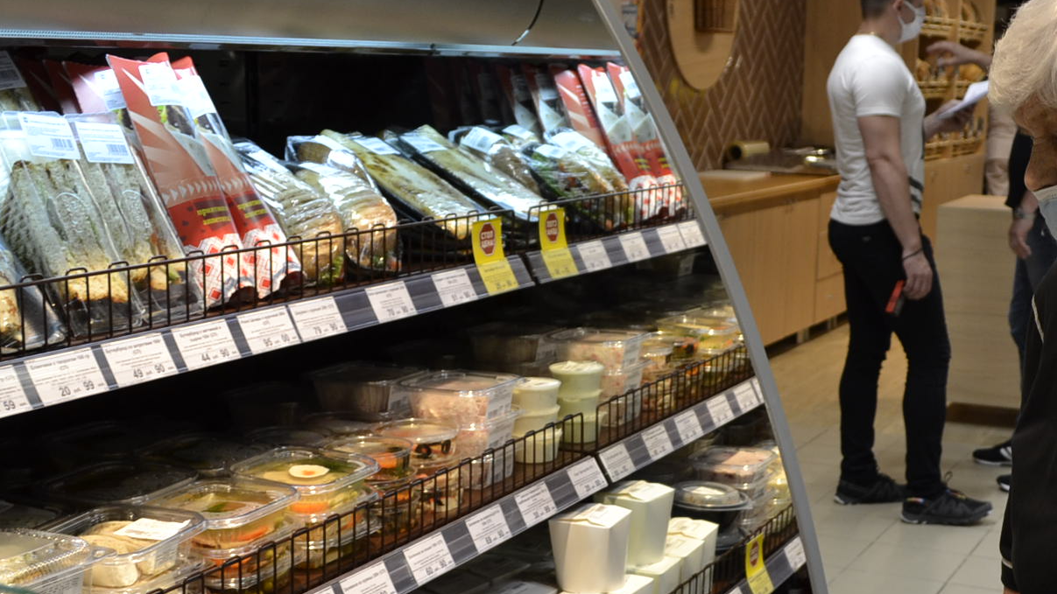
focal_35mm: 54
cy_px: 486
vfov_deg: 21.9
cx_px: 610
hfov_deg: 38.4
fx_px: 1514
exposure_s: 1/80
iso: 400
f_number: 4.5
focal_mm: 18
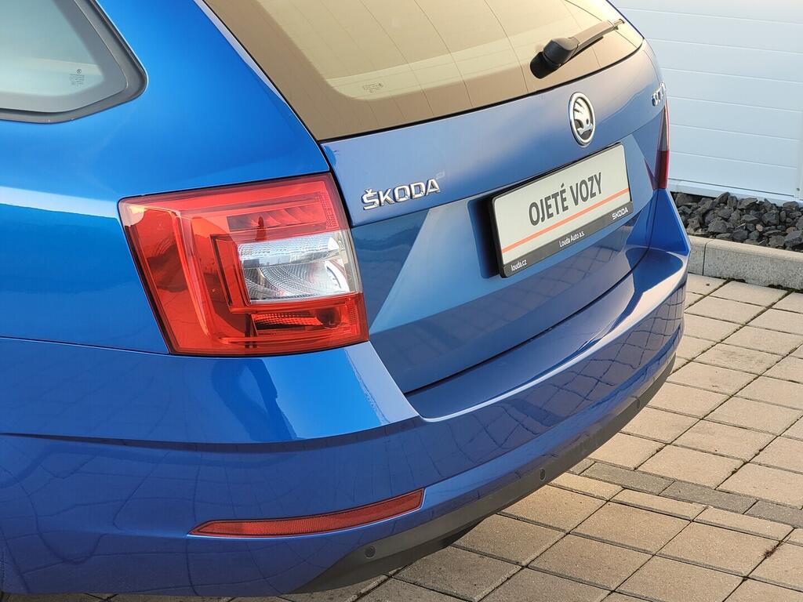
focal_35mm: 76
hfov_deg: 25.7
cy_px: 301
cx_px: 402
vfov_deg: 19.4
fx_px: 1763
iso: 25
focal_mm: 7.12
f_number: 2.4
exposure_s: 1/102
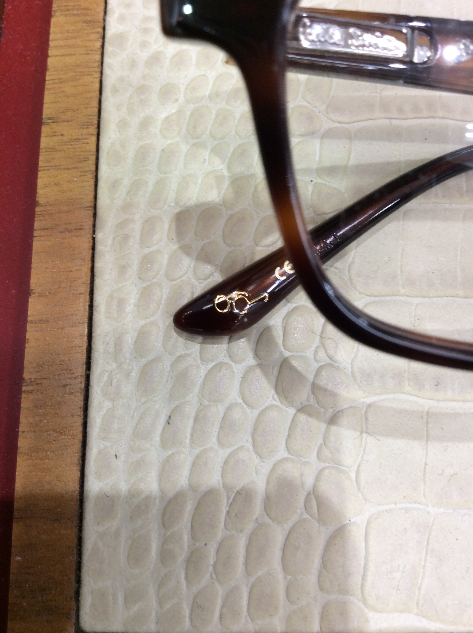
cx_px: 236
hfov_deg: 42.8
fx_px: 603
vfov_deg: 55.4
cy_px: 316
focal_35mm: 33
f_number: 2.4
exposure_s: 1/24
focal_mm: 3.3
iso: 50
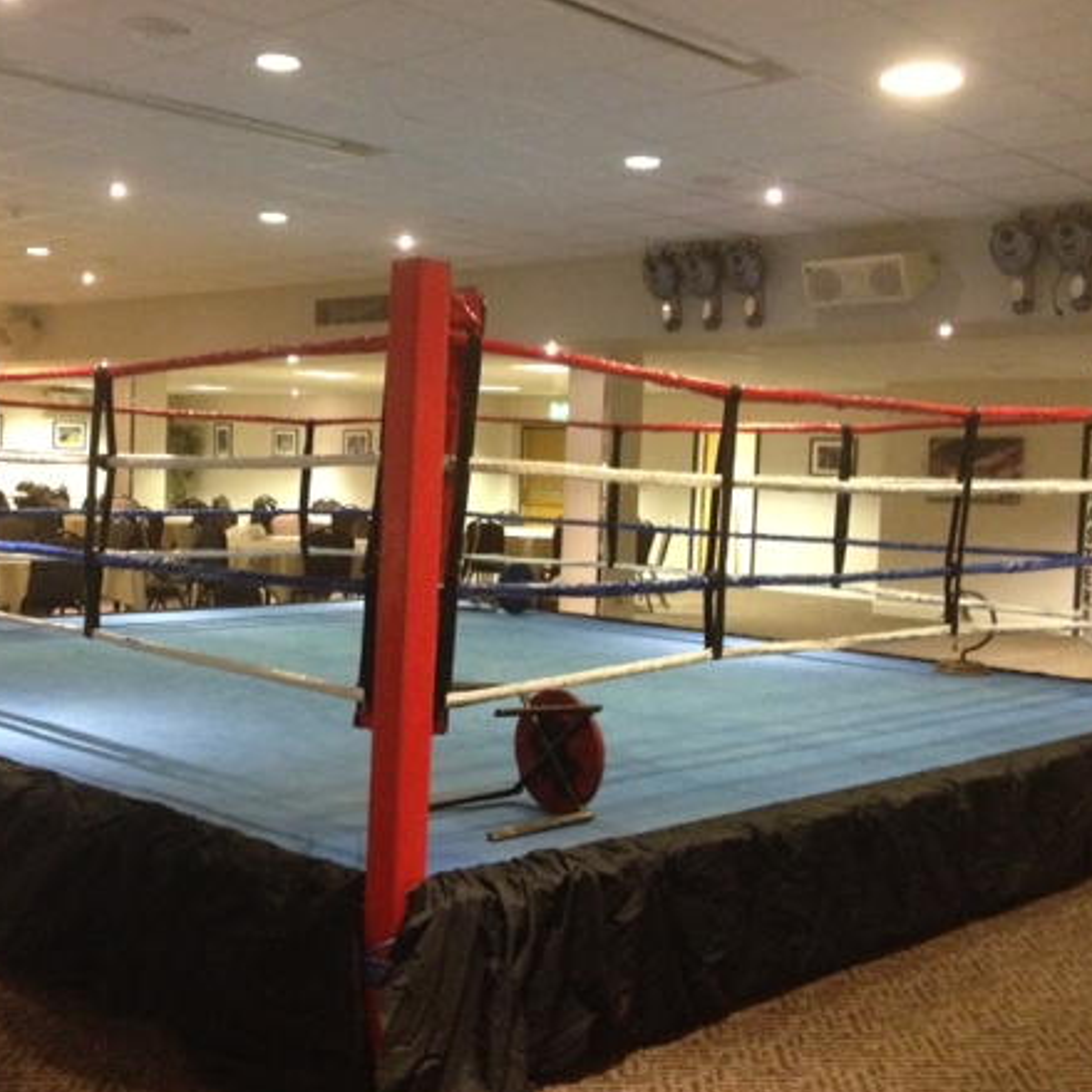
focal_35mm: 45
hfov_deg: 37.3
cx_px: 405
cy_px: 534
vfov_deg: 37.6
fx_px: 1606
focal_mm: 4.28
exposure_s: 1/15
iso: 500
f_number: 2.4
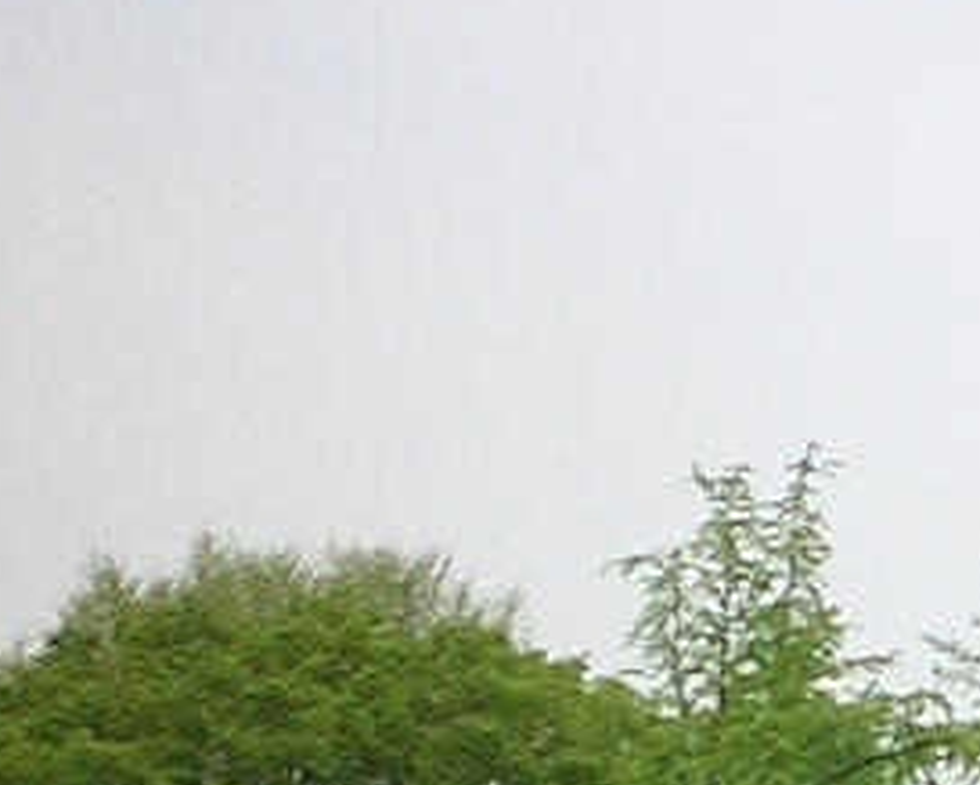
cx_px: 1211
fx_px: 4934
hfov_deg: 11.1
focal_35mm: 170
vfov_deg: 8.8
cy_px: 1246
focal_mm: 5.6
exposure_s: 1/1250
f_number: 3.5
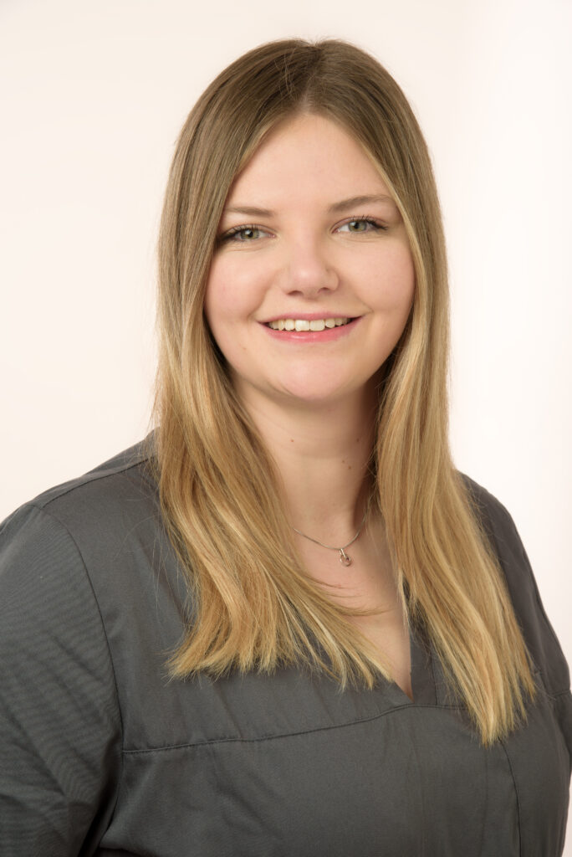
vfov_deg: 23.6
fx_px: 2047
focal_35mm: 86
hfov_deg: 15.9
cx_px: 286
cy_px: 428
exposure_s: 1/100
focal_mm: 86
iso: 100
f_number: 13
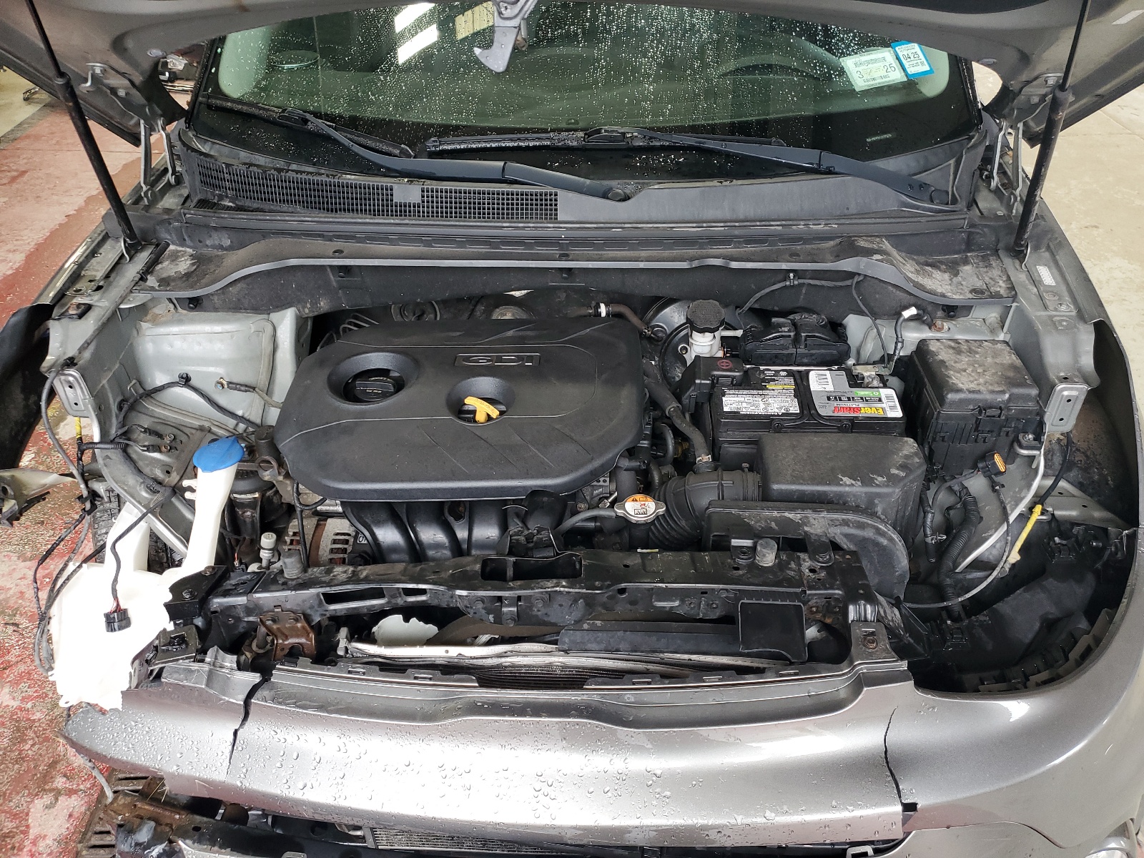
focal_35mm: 26
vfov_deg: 53.1
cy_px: 429
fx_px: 859
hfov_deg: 67.3
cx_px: 572
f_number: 1.5
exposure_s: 1/60.2
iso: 83
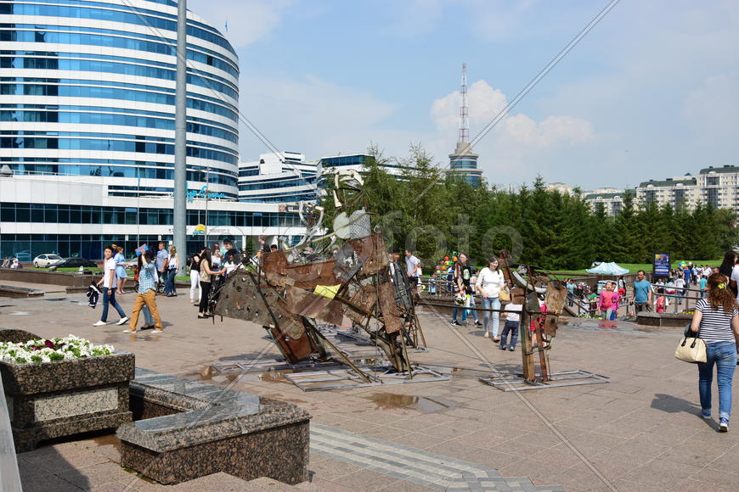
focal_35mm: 36
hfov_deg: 53.1
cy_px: 246
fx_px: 739
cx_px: 370
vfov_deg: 36.9
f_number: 9
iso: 100
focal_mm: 24
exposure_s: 1/250
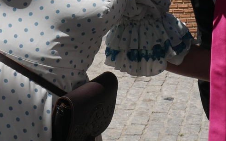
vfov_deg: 9.1
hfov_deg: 15.1
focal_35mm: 138
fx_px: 850
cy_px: -105
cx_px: 134
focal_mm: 20
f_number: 9
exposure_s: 1/500
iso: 200
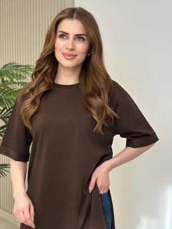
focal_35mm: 68
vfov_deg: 28.5
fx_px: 451
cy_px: 140
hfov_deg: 21.6
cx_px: 74
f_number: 1.78
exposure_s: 1/146
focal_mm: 6.86
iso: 64
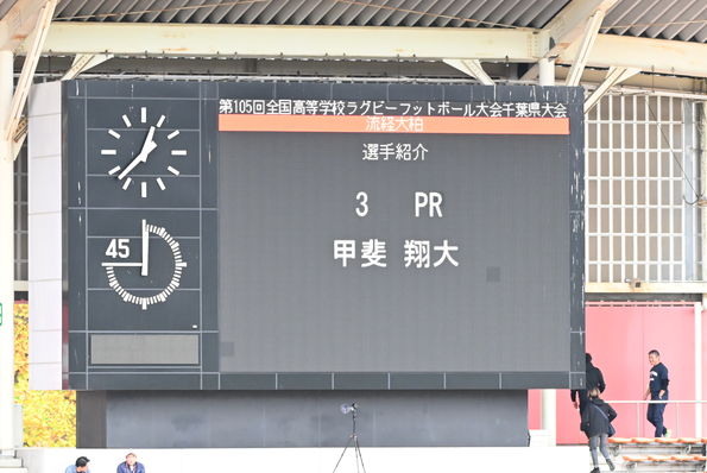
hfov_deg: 5.3
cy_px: 236
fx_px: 7666
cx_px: 354
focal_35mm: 390
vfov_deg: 3.5
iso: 5600
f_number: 5.6
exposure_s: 1/1250
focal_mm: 260
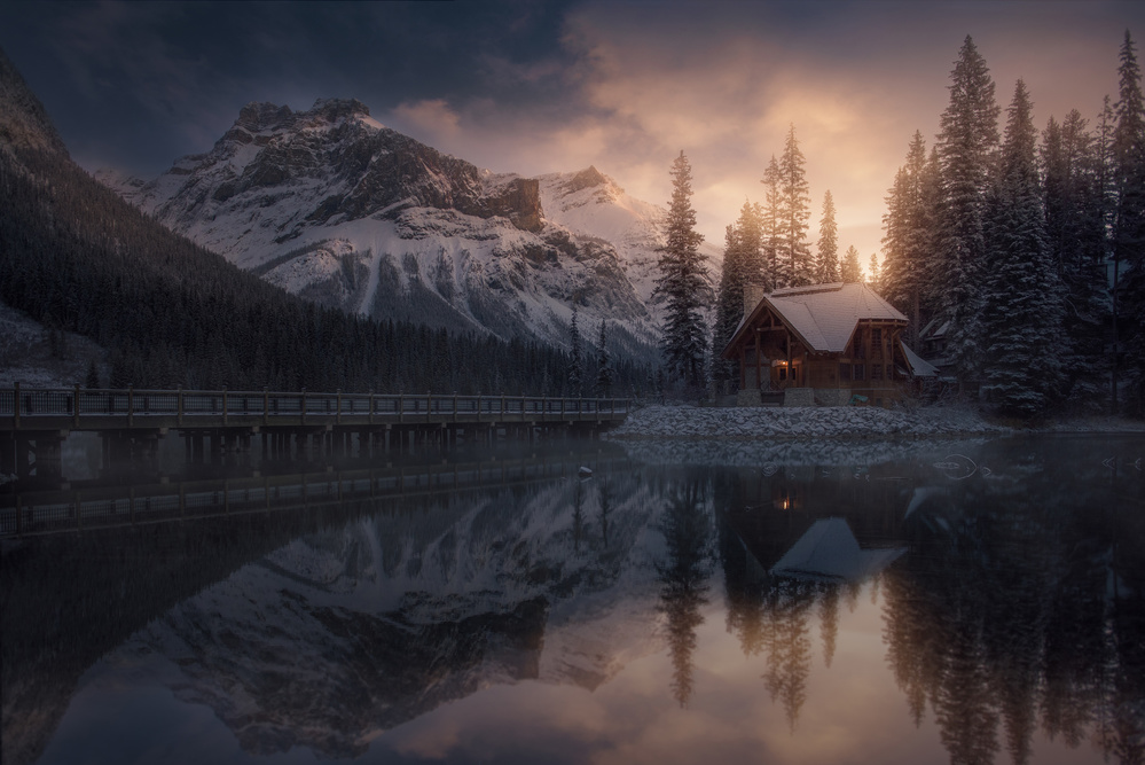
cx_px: 572
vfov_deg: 46.4
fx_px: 891
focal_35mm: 28
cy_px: 382
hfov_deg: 65.5
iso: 400
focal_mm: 28
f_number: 5.6
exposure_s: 1/200
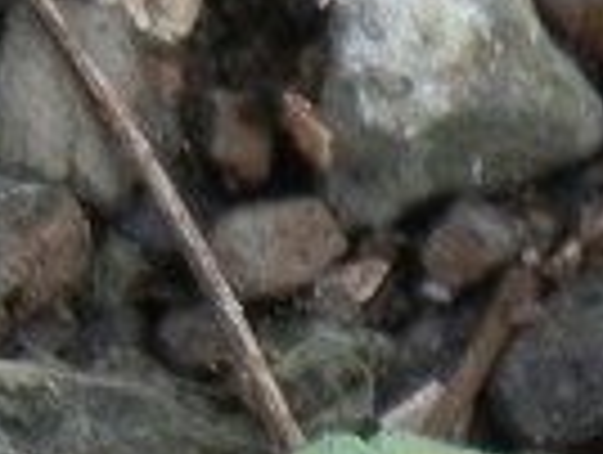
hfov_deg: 5.7
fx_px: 5986
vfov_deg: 4.3
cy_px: 1016
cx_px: 1040
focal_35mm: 343
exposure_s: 1/59.6
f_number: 3.8
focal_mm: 8.1
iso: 188
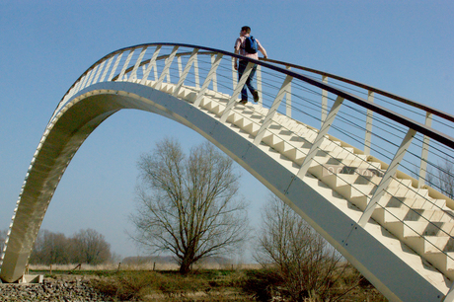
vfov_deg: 31.8
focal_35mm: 42
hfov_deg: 46.4
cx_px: 227
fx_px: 529
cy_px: 151
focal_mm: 28
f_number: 16
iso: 1600
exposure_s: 1/2000
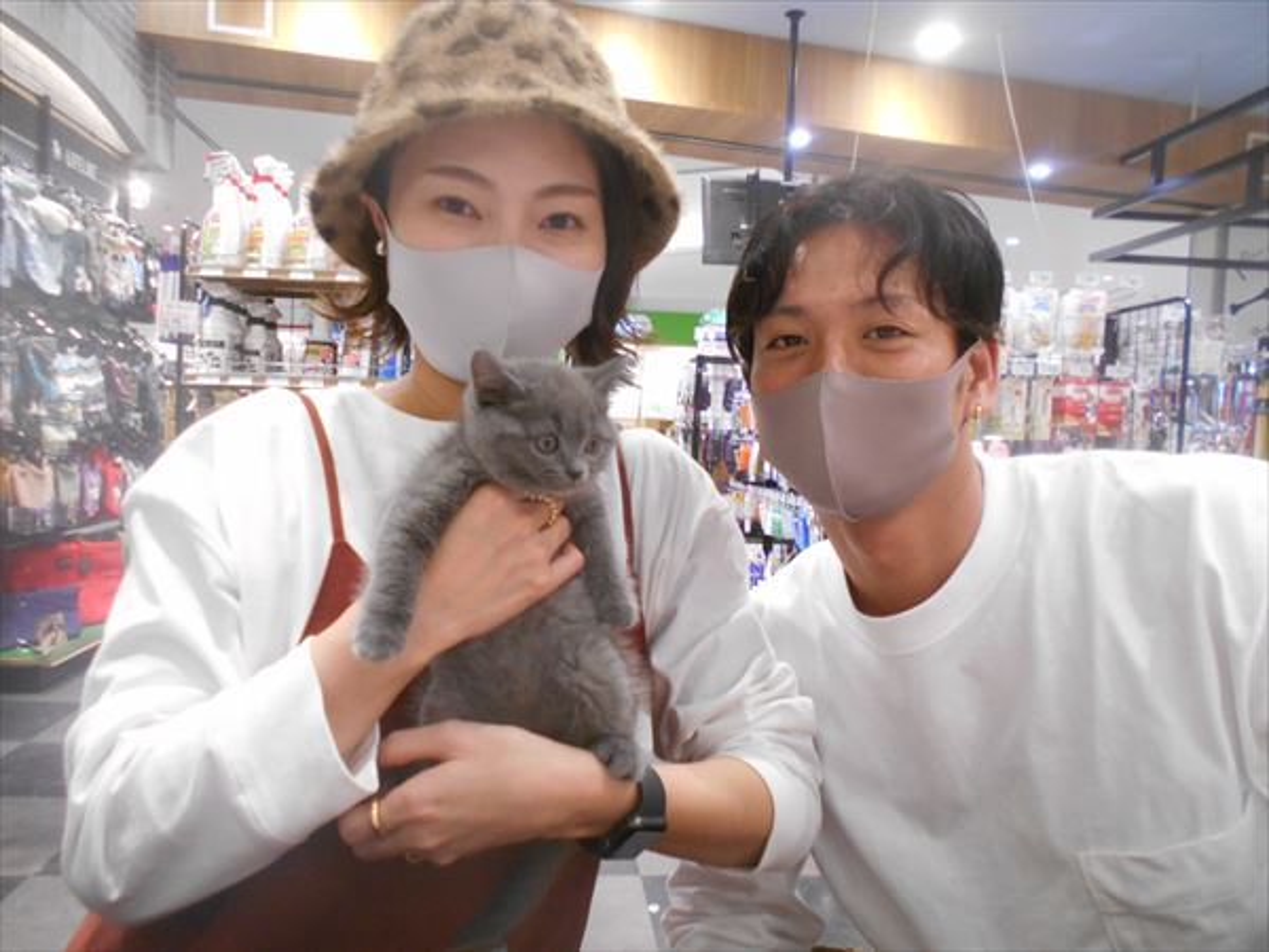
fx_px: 953
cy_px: 476
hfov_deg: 67.3
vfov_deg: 53.1
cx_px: 634
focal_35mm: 26
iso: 360
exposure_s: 1/30
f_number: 3.2
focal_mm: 4.6
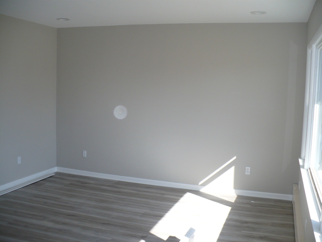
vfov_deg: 38.7
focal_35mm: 37
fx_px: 344
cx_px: 161
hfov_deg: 50.1
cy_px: 121
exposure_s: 1/250
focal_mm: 6.1
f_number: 2.8
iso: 100
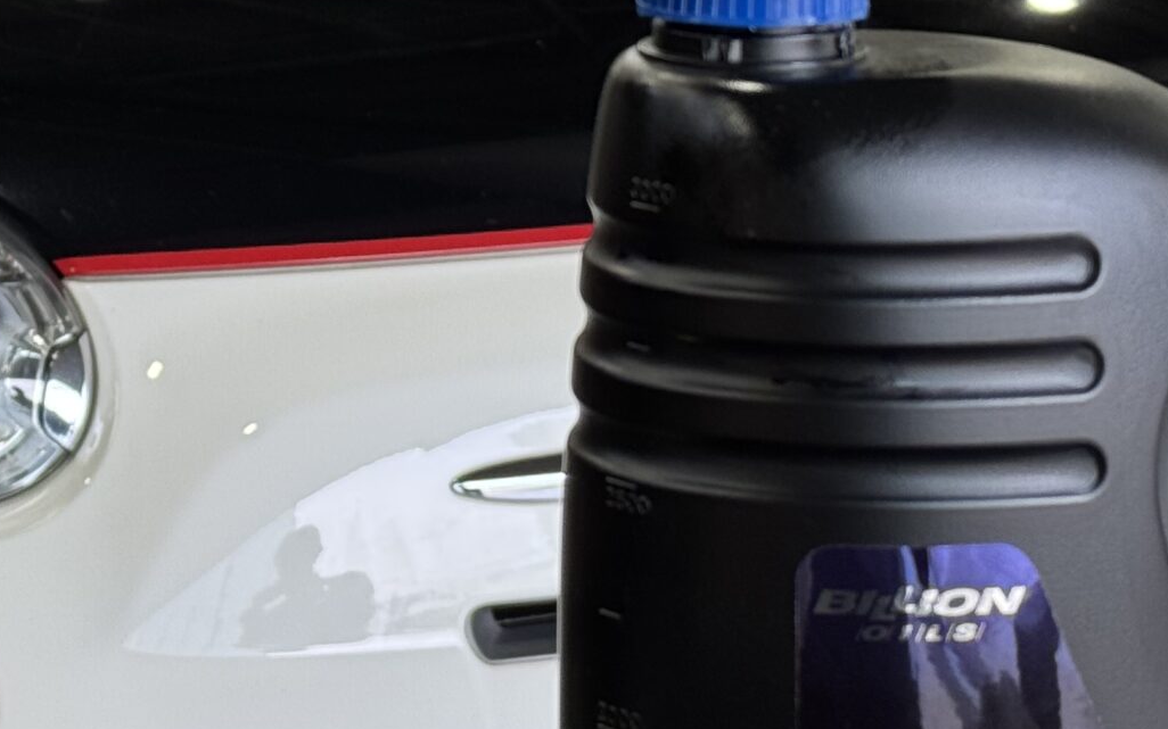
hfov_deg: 16.3
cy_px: 225
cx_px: 238
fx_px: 4042
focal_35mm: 127
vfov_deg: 10.3
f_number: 1.78
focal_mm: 6.76
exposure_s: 1/174
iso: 64
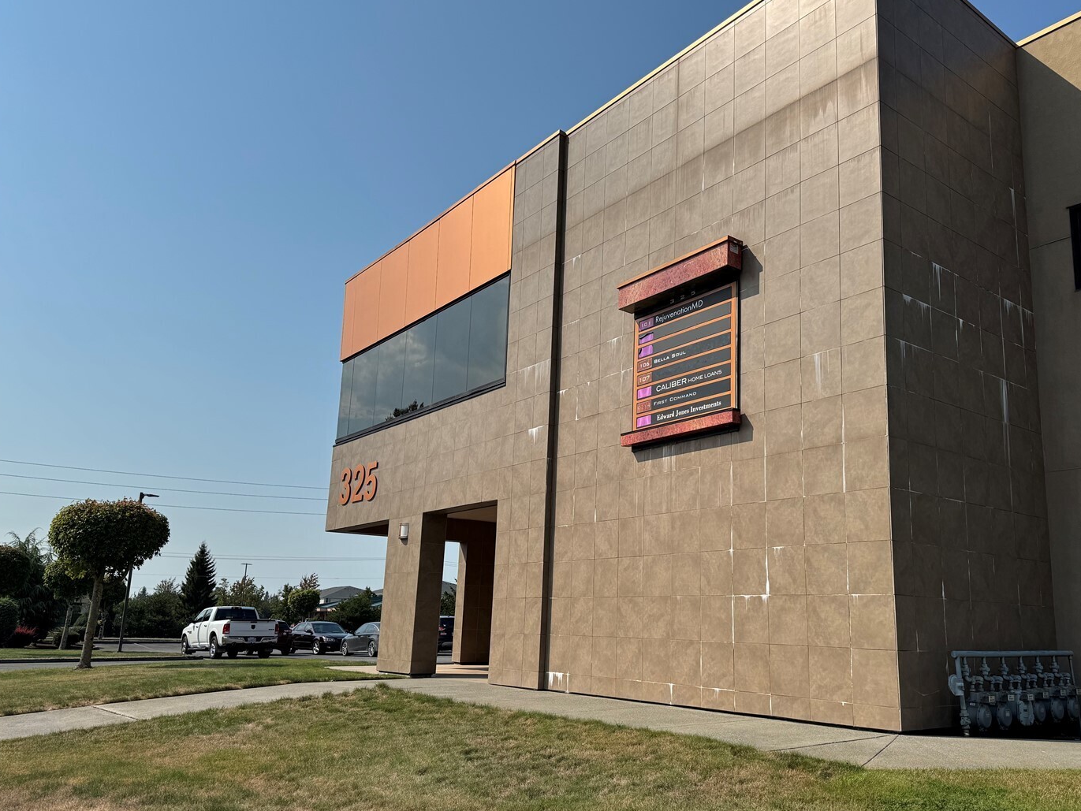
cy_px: 452
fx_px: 875
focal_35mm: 28
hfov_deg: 63.1
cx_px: 620
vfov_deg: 49.7
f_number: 1.78
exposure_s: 1/7937
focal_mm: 6.76
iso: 80
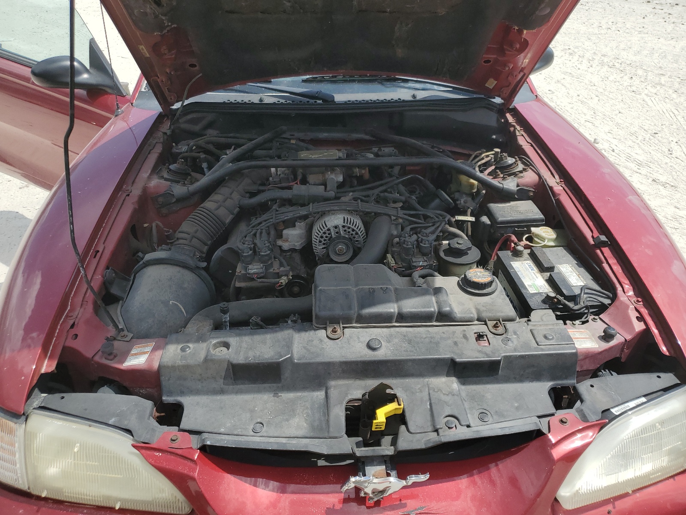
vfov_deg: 53.1
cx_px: 343
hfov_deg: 67.3
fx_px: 515
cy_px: 258
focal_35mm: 26
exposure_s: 1/3333
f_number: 1.5
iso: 50
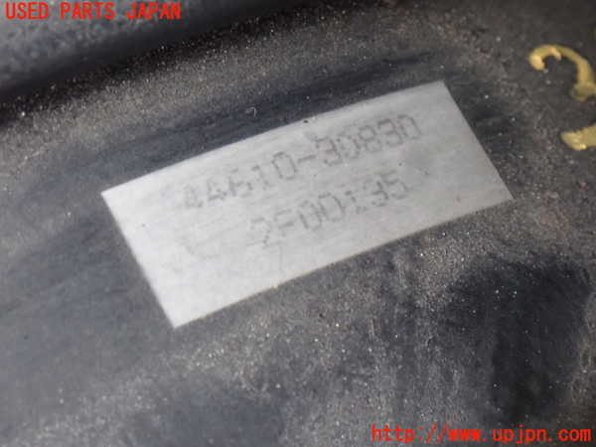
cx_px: 298
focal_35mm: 100
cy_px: 224
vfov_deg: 14.8
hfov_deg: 19.6
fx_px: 1722
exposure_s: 1/25
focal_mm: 18
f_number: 4.9
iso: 1250
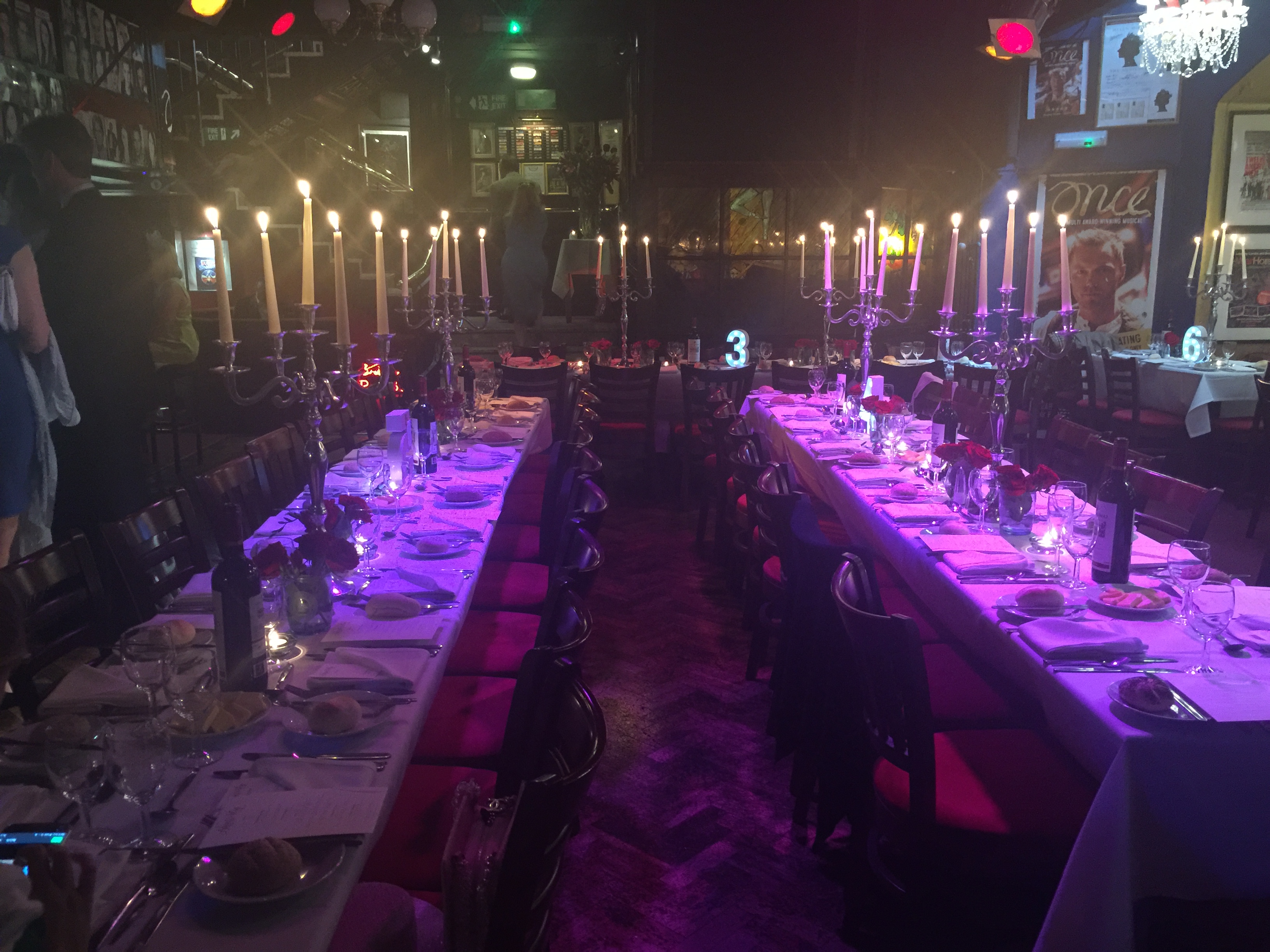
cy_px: 476
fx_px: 1064
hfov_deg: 61.7
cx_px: 635
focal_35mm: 29
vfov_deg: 48.2
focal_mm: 4.15
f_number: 2.2
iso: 125
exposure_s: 1/8
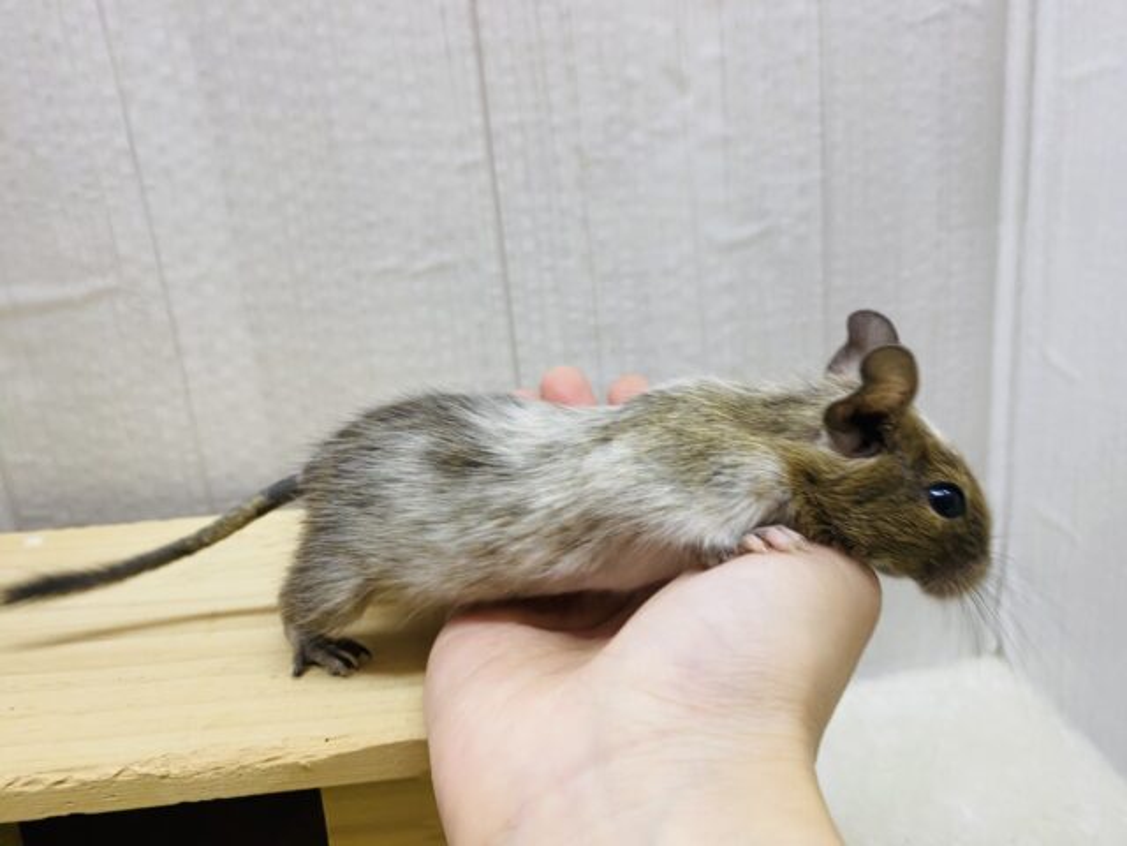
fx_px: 814
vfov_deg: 54.9
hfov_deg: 69.4
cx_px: 564
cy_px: 423
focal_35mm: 25
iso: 80
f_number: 1.8
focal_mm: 4.25
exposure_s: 1/50
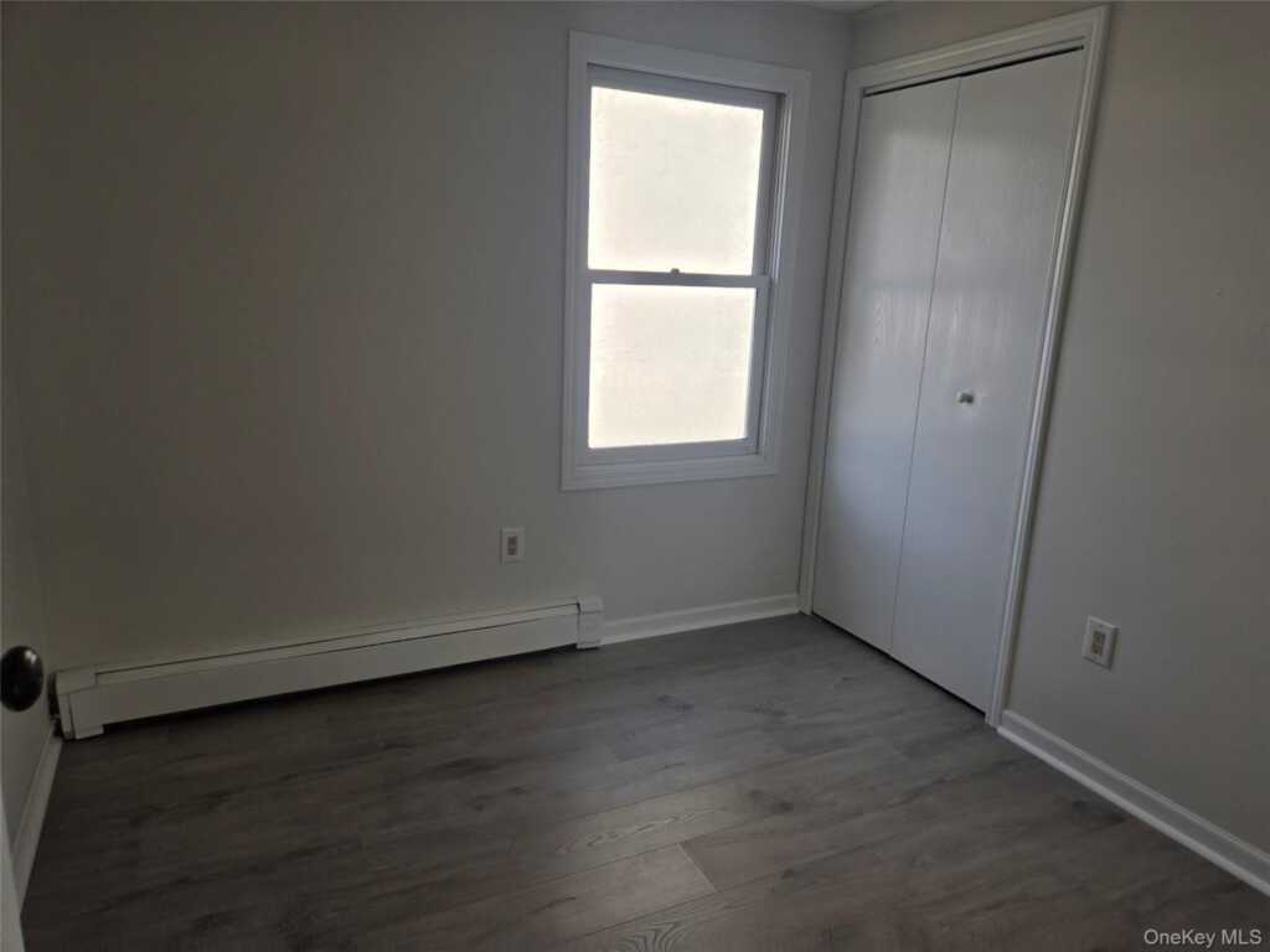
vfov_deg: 58.9
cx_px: 635
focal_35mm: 23
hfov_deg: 73.9
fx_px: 844
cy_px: 476
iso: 25
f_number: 1.8
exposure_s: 1/351
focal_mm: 5.4
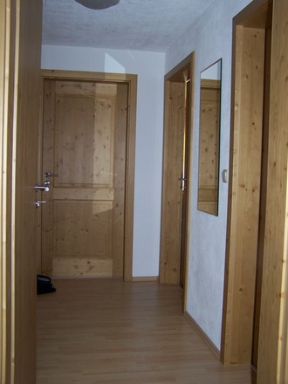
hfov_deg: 37.7
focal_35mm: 38
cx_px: 144
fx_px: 422
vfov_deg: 49.0
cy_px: 192
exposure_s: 1/60
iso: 80
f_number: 2.8
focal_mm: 6.3
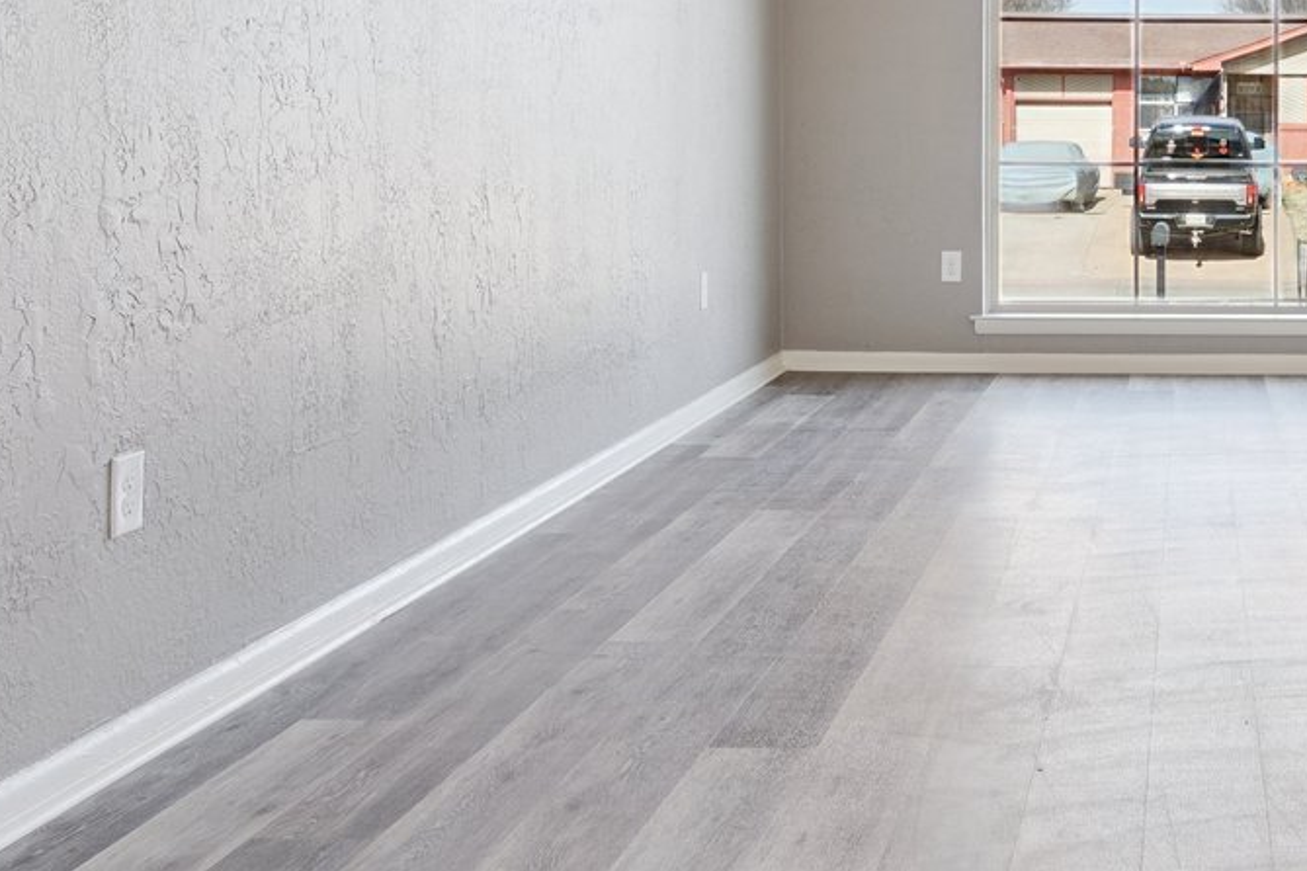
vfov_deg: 26.7
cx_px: 1223
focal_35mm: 49
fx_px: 1779
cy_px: 113
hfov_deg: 37.2
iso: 200
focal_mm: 16
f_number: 7.1
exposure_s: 1/40
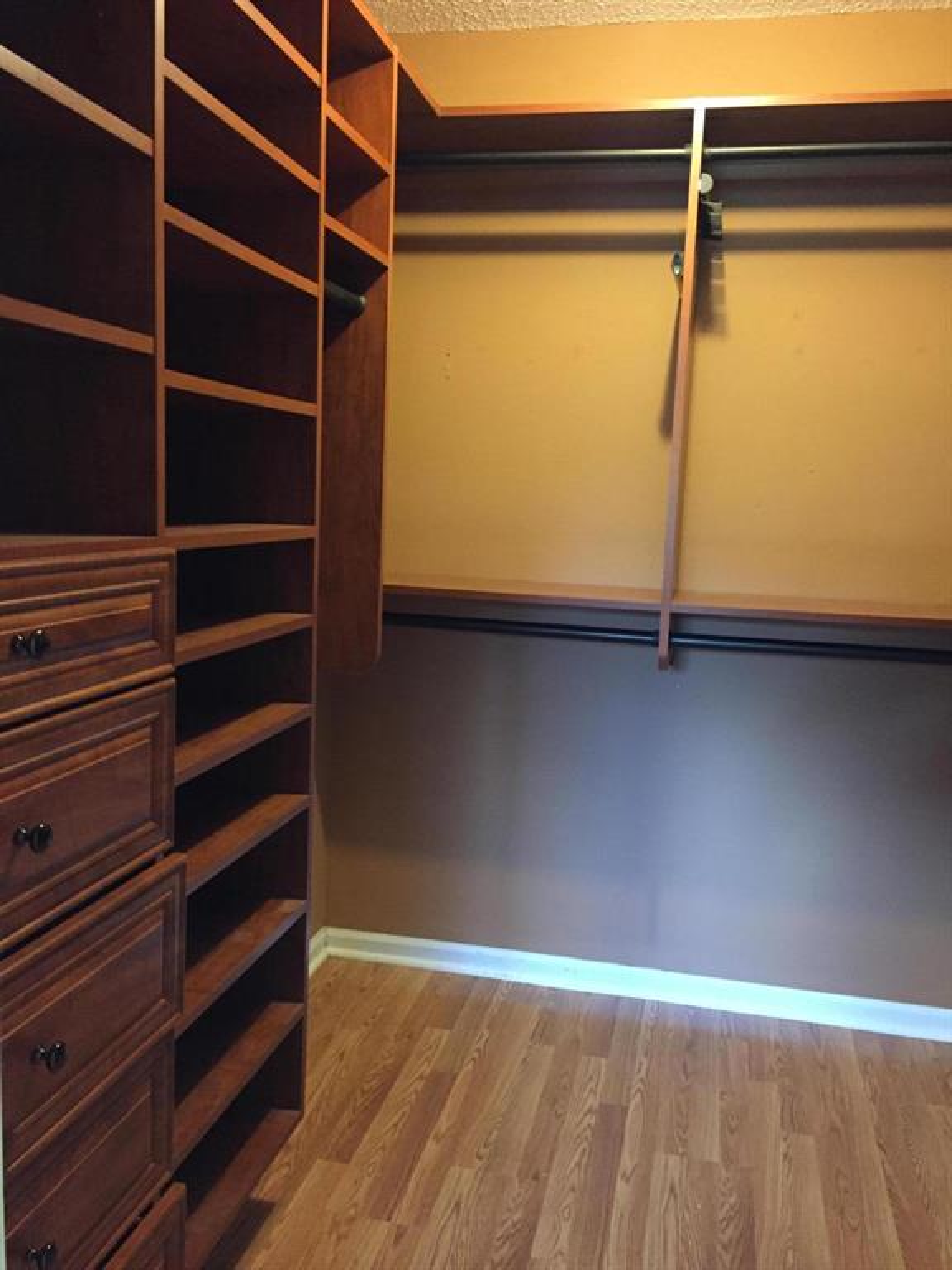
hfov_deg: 48.2
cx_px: 476
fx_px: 1063
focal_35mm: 29
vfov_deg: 61.7
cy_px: 635
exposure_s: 1/15
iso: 320
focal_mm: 4.15
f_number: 2.2
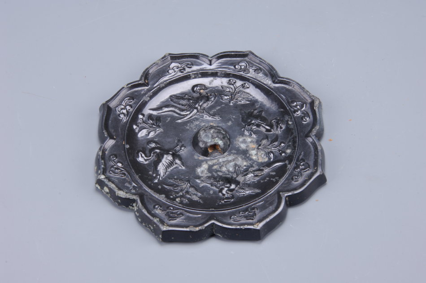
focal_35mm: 105
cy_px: 142
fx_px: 1240
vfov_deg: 13.0
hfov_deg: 19.5
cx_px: 213
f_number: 18
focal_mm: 70
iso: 200
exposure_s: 1/60
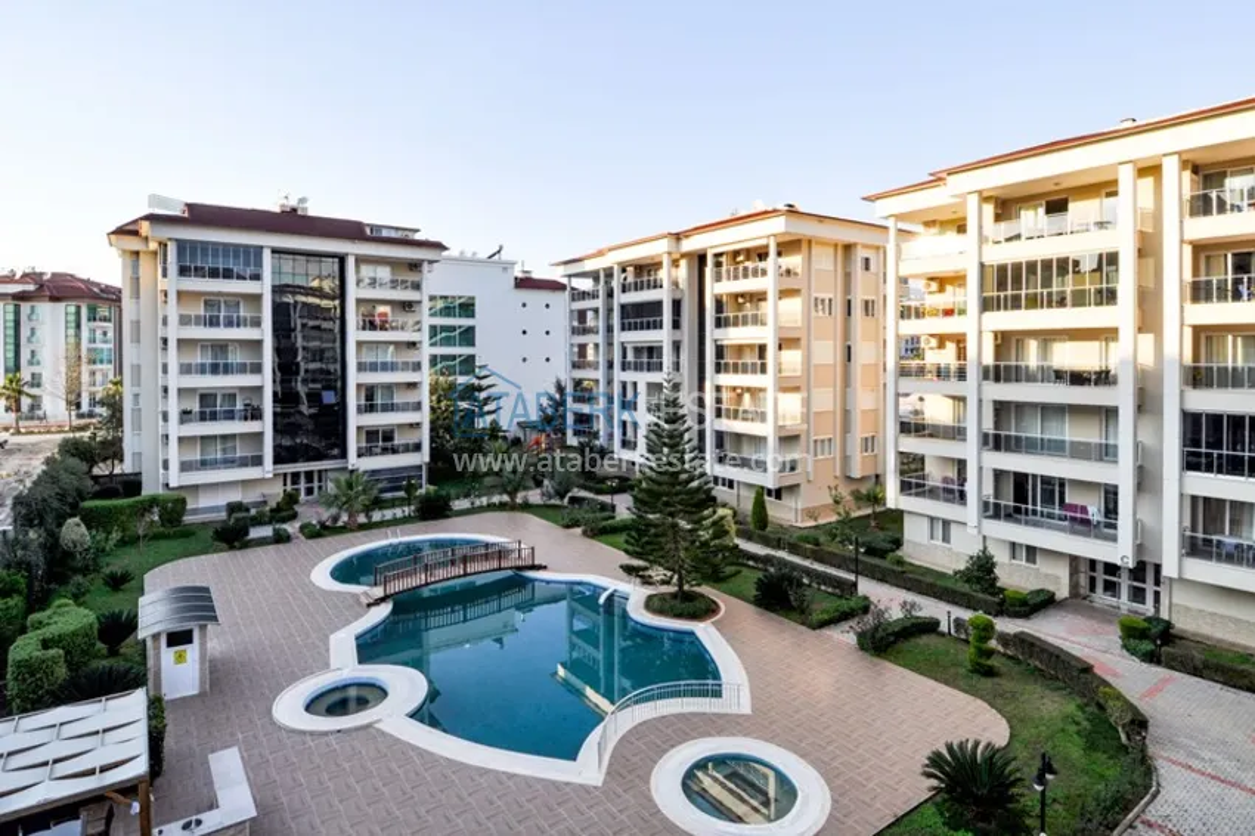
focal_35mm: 18
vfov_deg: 67.3
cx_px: 628
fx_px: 627
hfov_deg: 90.0
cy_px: 418
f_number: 11
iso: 200
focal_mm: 12
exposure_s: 1/200
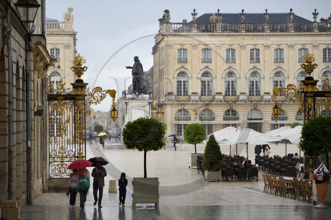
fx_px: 1066
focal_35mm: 116
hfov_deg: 17.7
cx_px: 166
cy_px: 110
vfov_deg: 11.8
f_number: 2.8
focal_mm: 116
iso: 200
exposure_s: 1/200
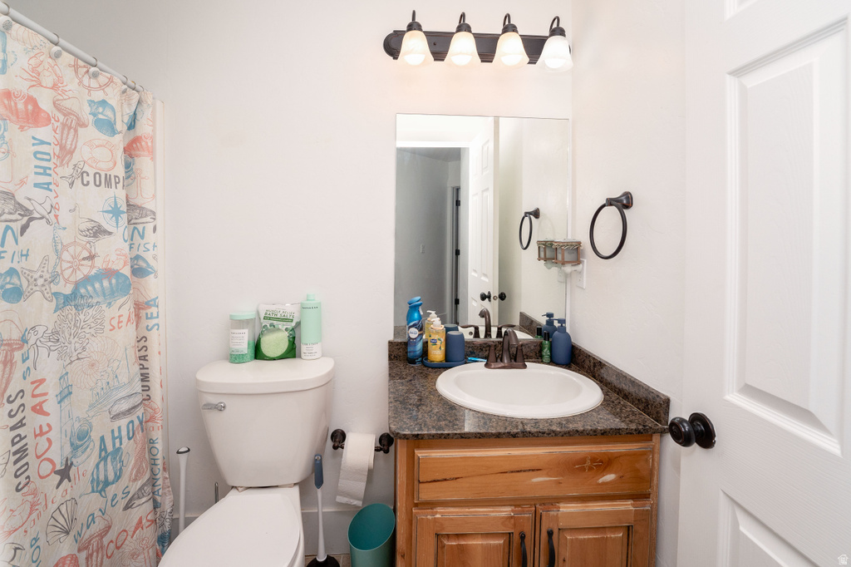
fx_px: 331
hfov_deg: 104.3
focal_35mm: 14
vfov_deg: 81.2
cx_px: 426
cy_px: 284
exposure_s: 1/320
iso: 400
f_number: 7.1
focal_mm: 14
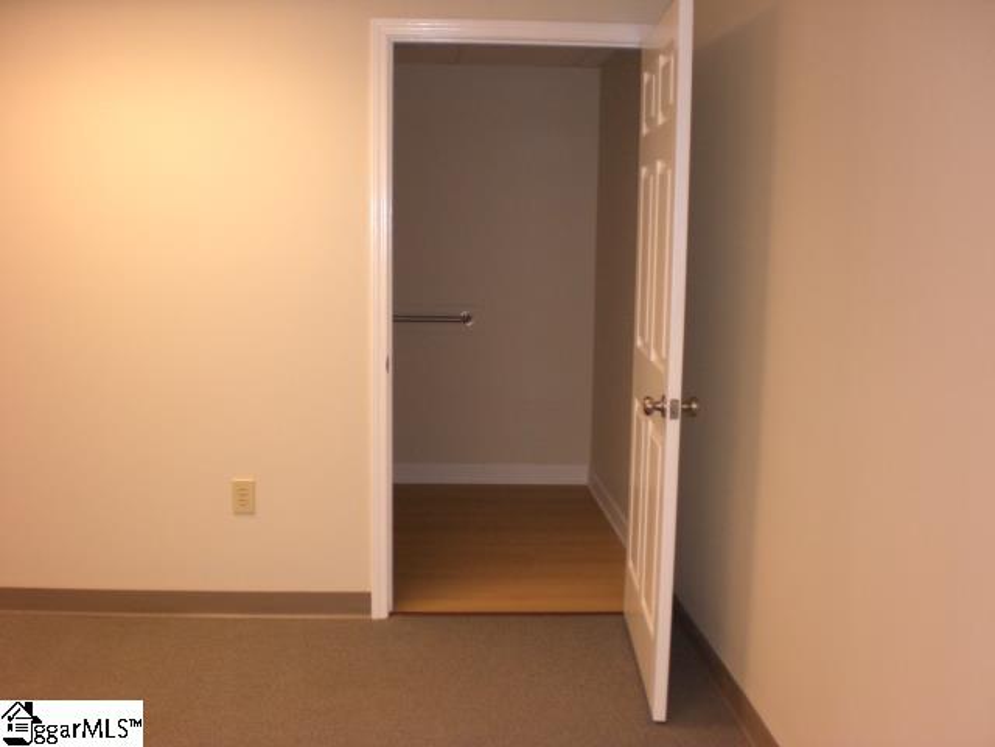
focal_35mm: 38
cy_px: 374
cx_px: 498
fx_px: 1092
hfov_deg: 49.0
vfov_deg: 37.7
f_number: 3.1
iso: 200
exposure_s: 1/125
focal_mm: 6.3
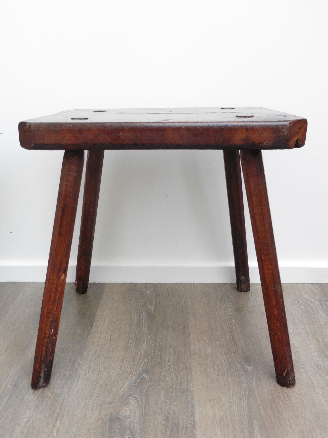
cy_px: 219
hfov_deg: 46.8
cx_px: 164
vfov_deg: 60.0
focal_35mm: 30
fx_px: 379
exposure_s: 1/50
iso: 400
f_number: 3.6
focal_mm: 5.4
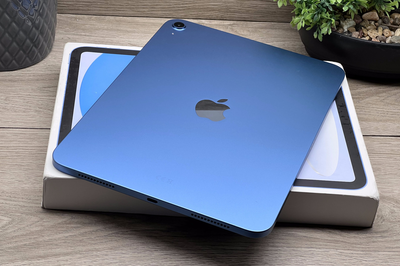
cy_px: 117
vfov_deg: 16.8
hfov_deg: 25.1
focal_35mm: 81
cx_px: 199
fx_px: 900
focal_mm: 9
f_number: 2.8
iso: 64
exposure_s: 1/99
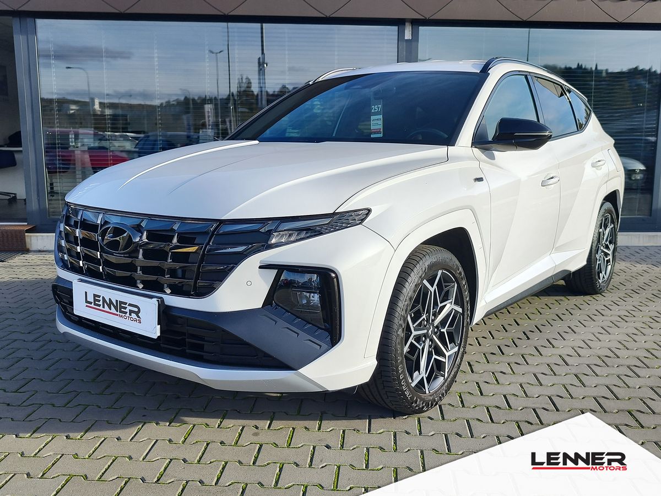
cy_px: 248
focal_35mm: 23
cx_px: 330
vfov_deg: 58.9
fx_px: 439
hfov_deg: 73.9
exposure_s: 1/753
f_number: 1.69
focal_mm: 7.01
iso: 50
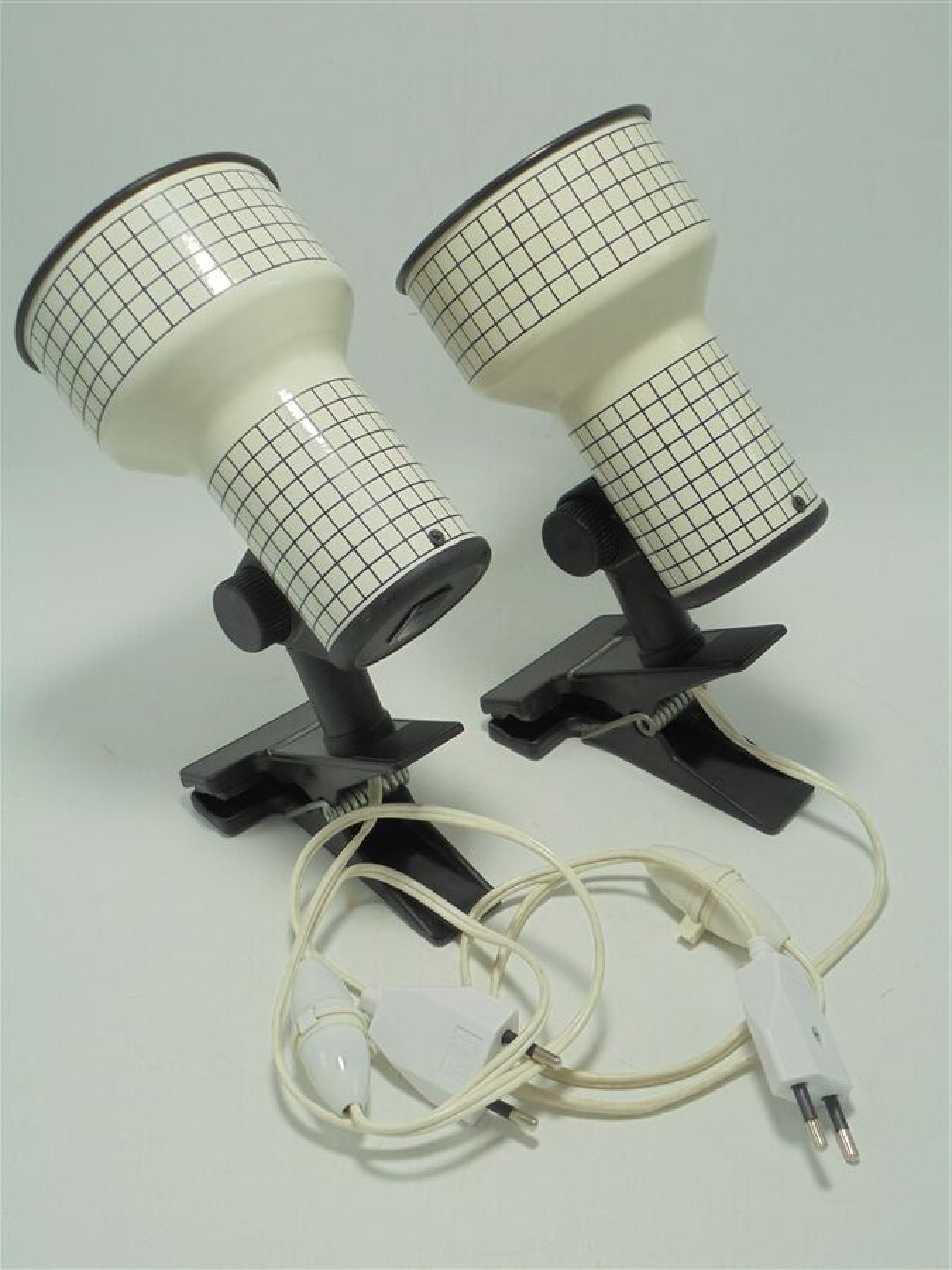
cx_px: 476
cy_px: 635
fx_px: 1393
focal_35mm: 38
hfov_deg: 37.7
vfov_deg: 49.0
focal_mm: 6.9
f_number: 4.2
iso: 100
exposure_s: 1/80
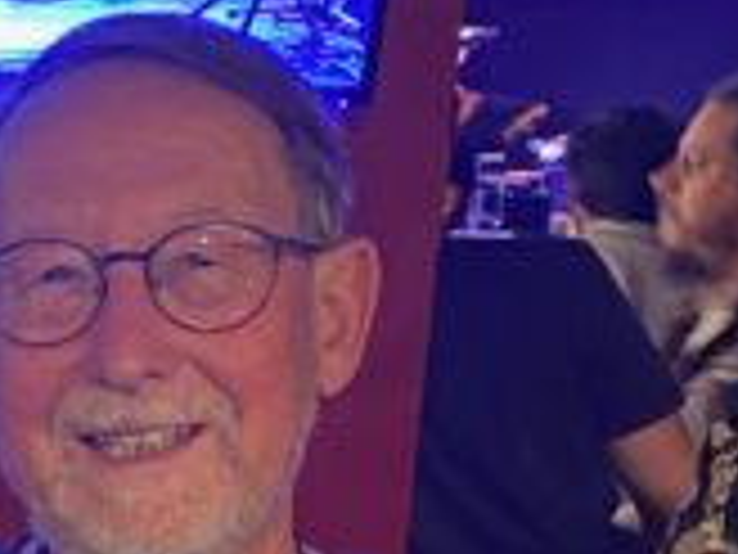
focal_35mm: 122
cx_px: -729
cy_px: 595
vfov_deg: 12.0
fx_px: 2601
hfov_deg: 13.8
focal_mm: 4.25
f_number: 1.8
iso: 500
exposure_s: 1/10
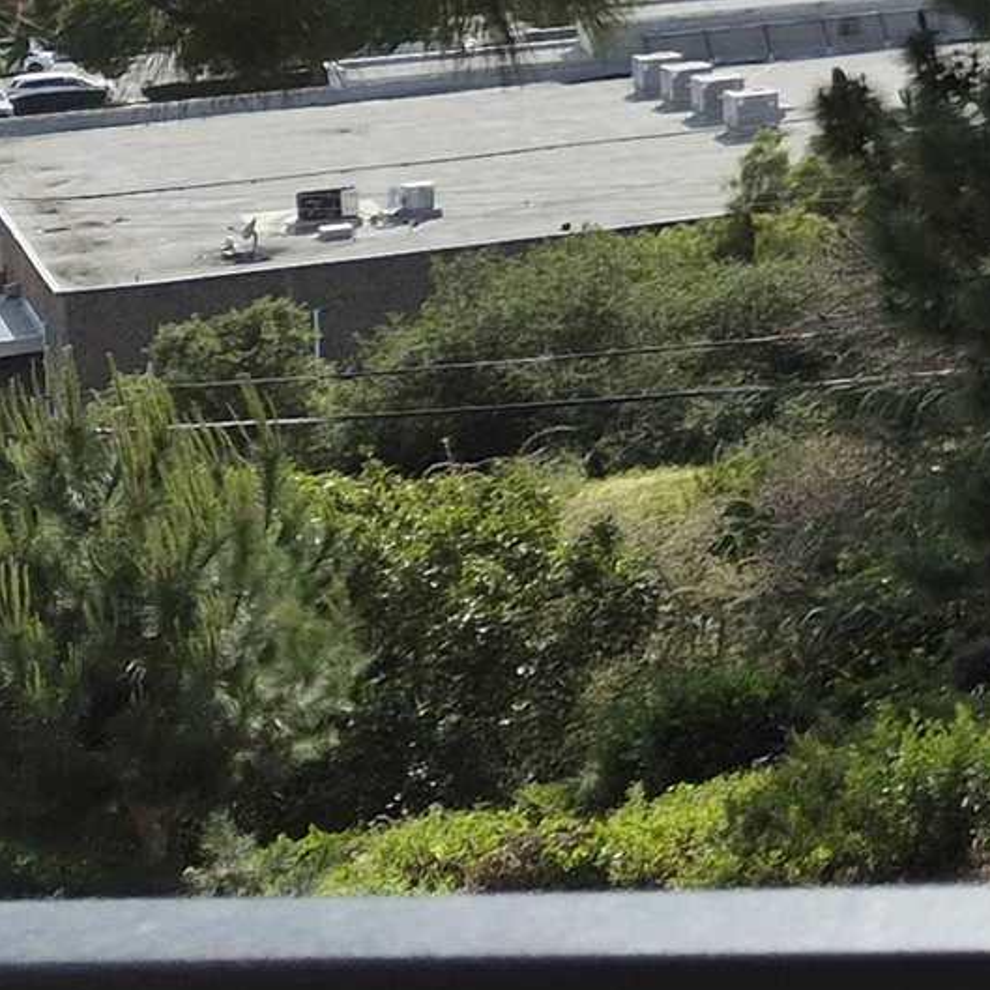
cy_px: -451
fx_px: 3818
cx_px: 2691
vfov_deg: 13.9
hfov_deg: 11.2
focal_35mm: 118
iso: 64
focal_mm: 5.4
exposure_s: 1/7696
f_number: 1.8
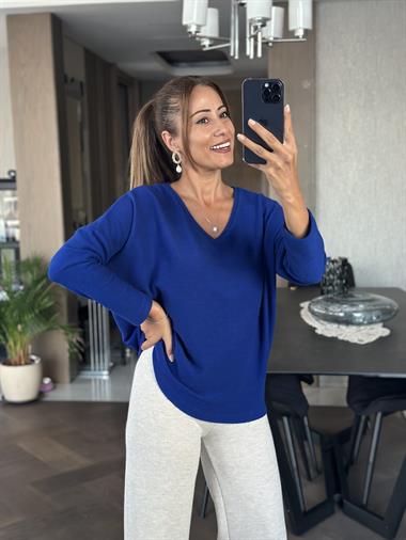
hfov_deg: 30.3
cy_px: 270
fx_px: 750
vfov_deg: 39.6
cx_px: 203
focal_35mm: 48
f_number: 1.78
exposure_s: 1/55
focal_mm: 6.86
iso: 400
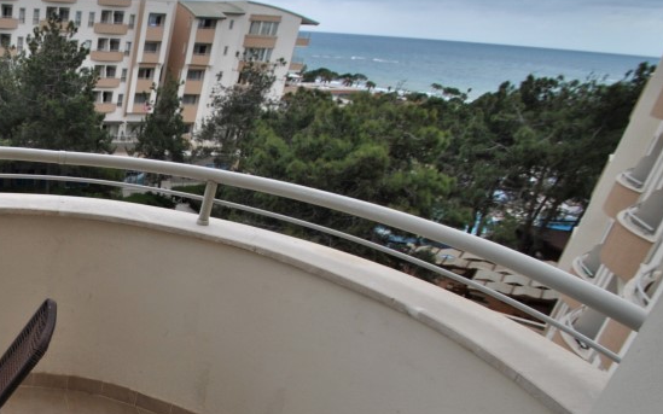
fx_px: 578
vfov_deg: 38.0
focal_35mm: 32
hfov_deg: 48.9
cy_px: 332
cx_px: -1
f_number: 7.1
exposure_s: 1/200
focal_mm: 10
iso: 100
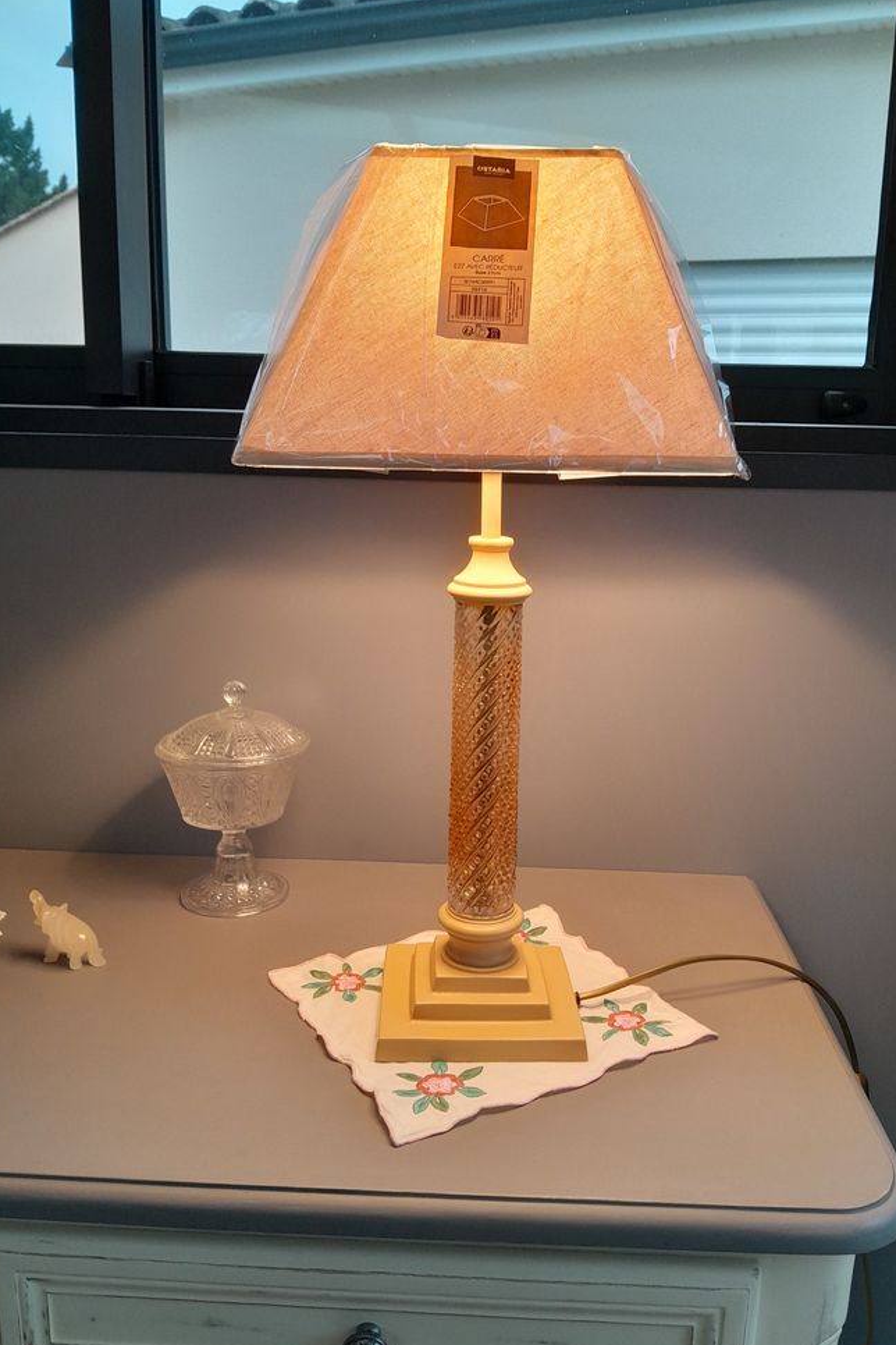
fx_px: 1045
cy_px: 681
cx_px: 487
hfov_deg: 46.4
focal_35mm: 28
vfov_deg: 65.5
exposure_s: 1/50
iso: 250
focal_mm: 3.98
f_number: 1.8
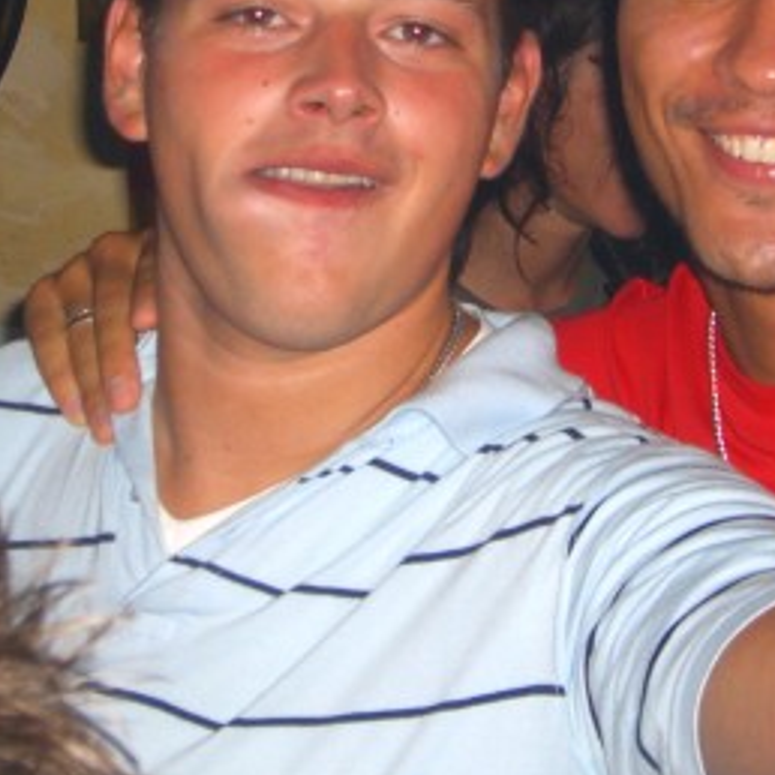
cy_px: 171
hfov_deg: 11.2
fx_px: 3951
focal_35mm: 156
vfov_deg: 11.2
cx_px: 568
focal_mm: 11.8
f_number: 3.6
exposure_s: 1/60
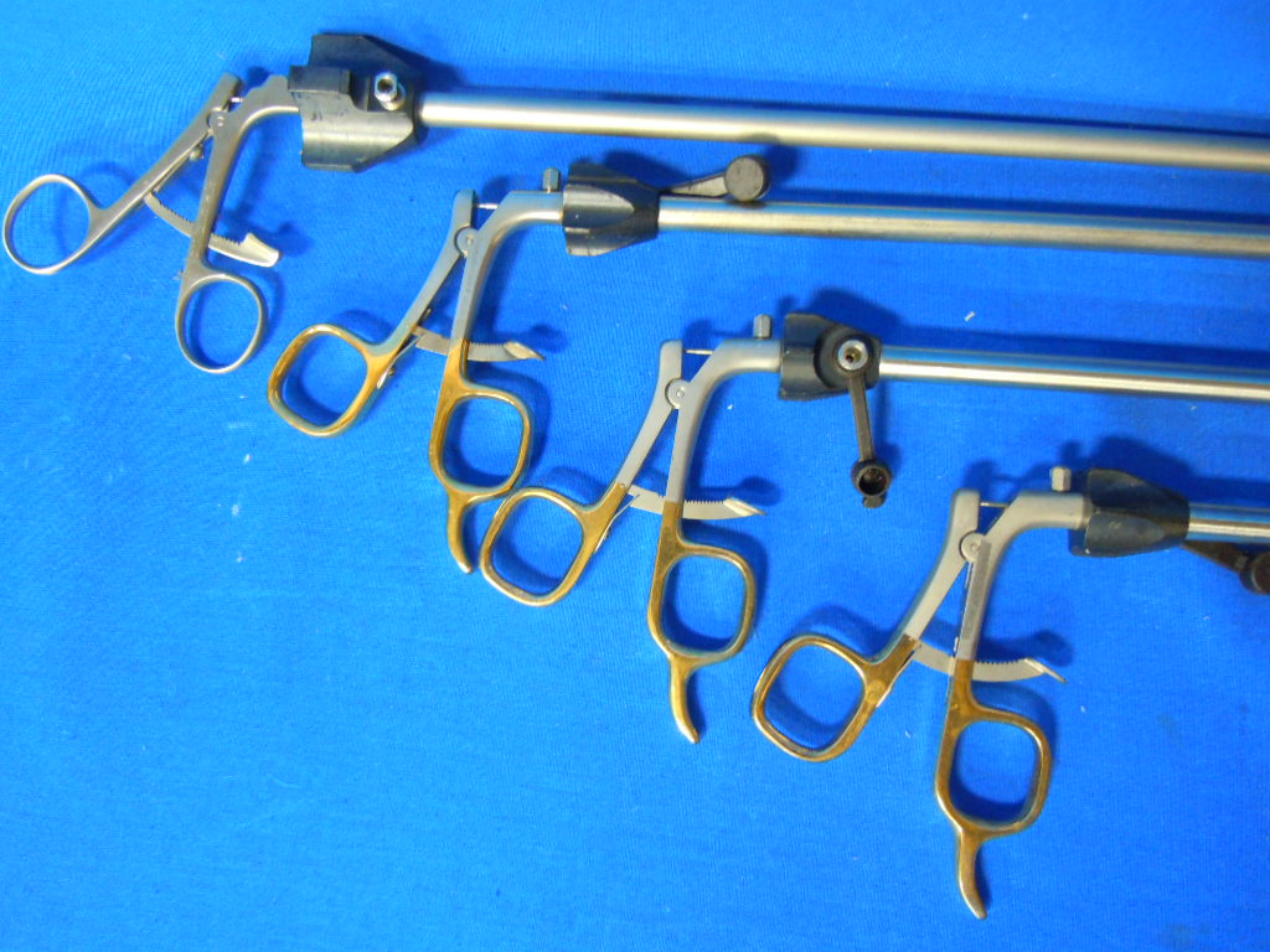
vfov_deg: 46.8
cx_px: 635
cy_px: 476
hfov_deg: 60.0
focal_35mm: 30
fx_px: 1101
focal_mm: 5.4
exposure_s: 1/6
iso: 400
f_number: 3.5
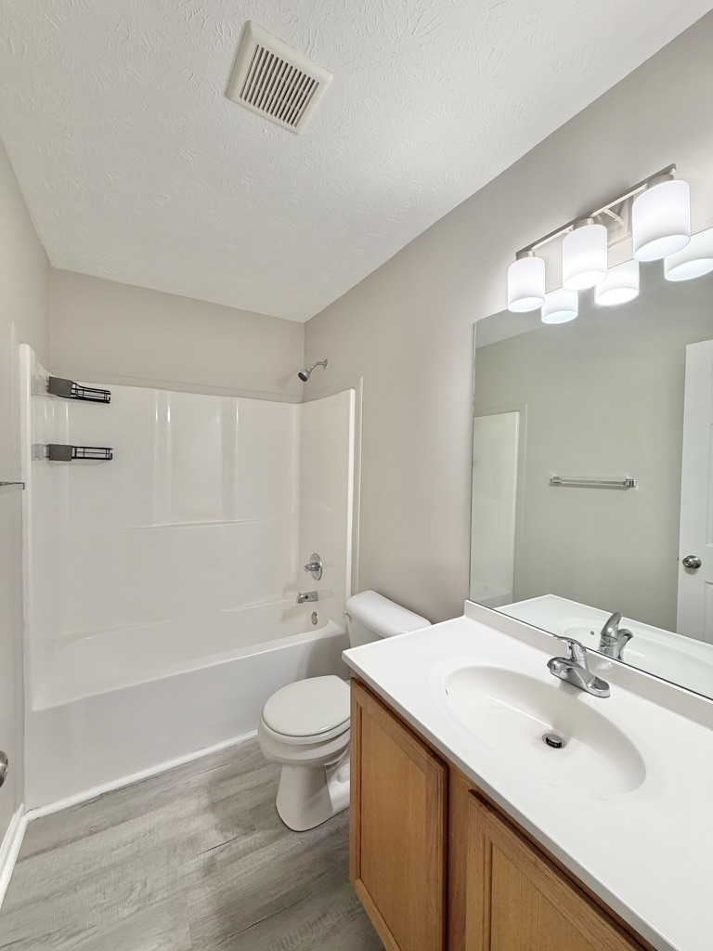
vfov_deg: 102.1
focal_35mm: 14
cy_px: 476
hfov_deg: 85.7
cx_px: 356
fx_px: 384
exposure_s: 1/120
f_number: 2.2
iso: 125
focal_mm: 2.22
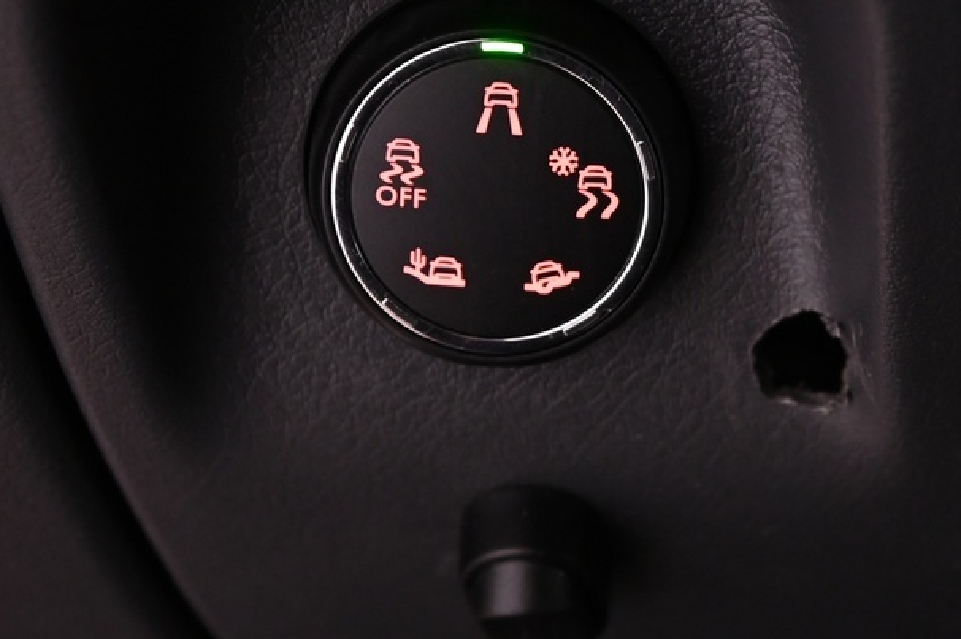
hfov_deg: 15.3
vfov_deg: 10.2
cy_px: 255
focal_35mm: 134
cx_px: 636
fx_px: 3574
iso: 2000
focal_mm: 50
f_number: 4
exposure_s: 1/15
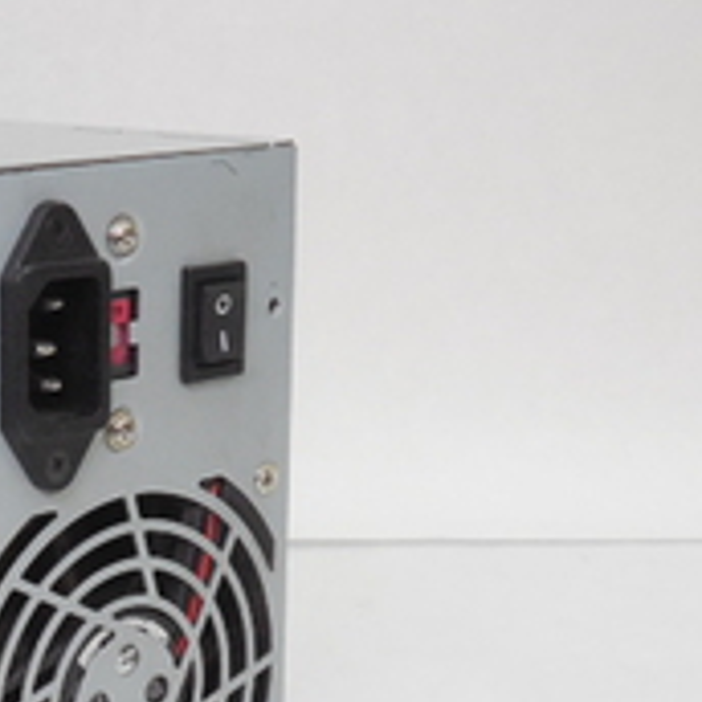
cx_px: -98
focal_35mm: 101
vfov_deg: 17.1
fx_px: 2317
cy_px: 567
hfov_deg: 16.6
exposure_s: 1/60
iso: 800
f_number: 4.8
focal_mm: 8.8
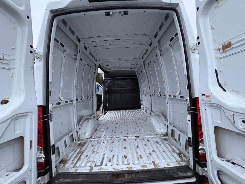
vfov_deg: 85.7
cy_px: 92
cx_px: 122
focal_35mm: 14
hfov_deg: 102.1
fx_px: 99
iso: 1000
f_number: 2.2
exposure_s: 1/40
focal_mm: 2.22
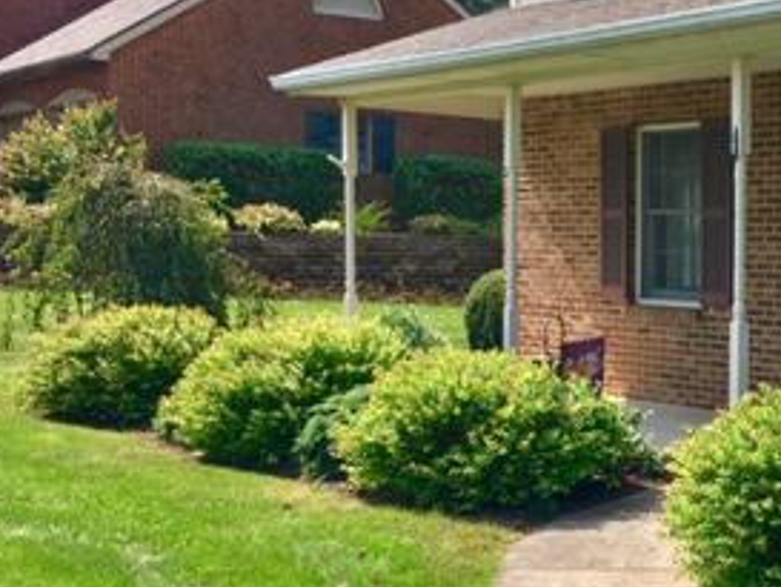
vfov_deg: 21.6
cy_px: 361
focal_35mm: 68
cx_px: 804
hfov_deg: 26.8
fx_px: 1535
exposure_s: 1/680
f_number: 2.2
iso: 25
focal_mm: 4.15
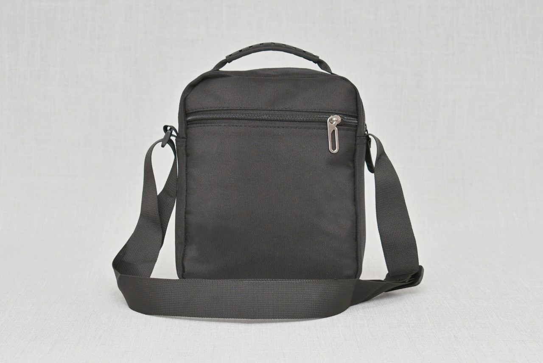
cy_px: 182
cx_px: 272
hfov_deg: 28.0
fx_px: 1087
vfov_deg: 19.0
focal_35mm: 72
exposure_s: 1/60
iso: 100
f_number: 5.6
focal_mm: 48
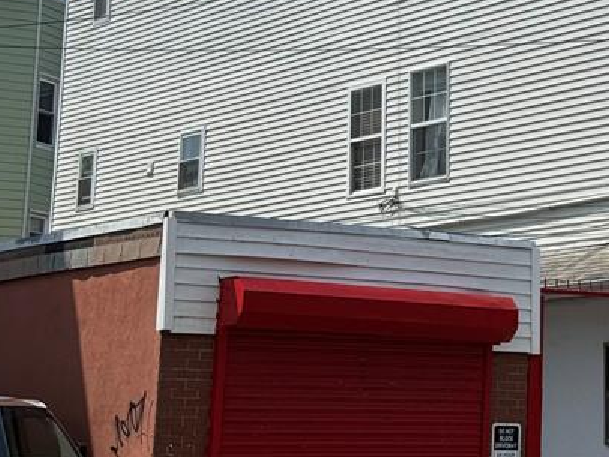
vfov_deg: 12.1
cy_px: 4
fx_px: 2130
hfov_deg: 15.9
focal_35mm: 121
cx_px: 657
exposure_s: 1/9009
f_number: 1.78
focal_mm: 6.76
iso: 64
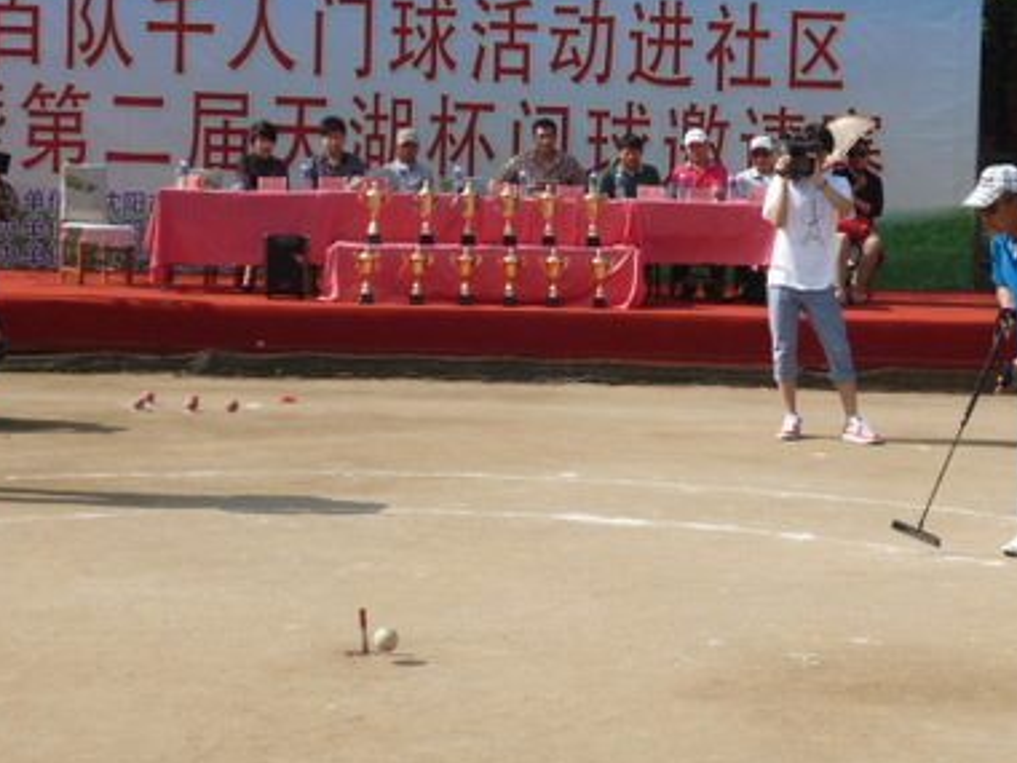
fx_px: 2321
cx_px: 642
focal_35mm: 79
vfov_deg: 18.6
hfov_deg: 24.6
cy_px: 265
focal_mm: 8.9
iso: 100
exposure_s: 1/640
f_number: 3.6
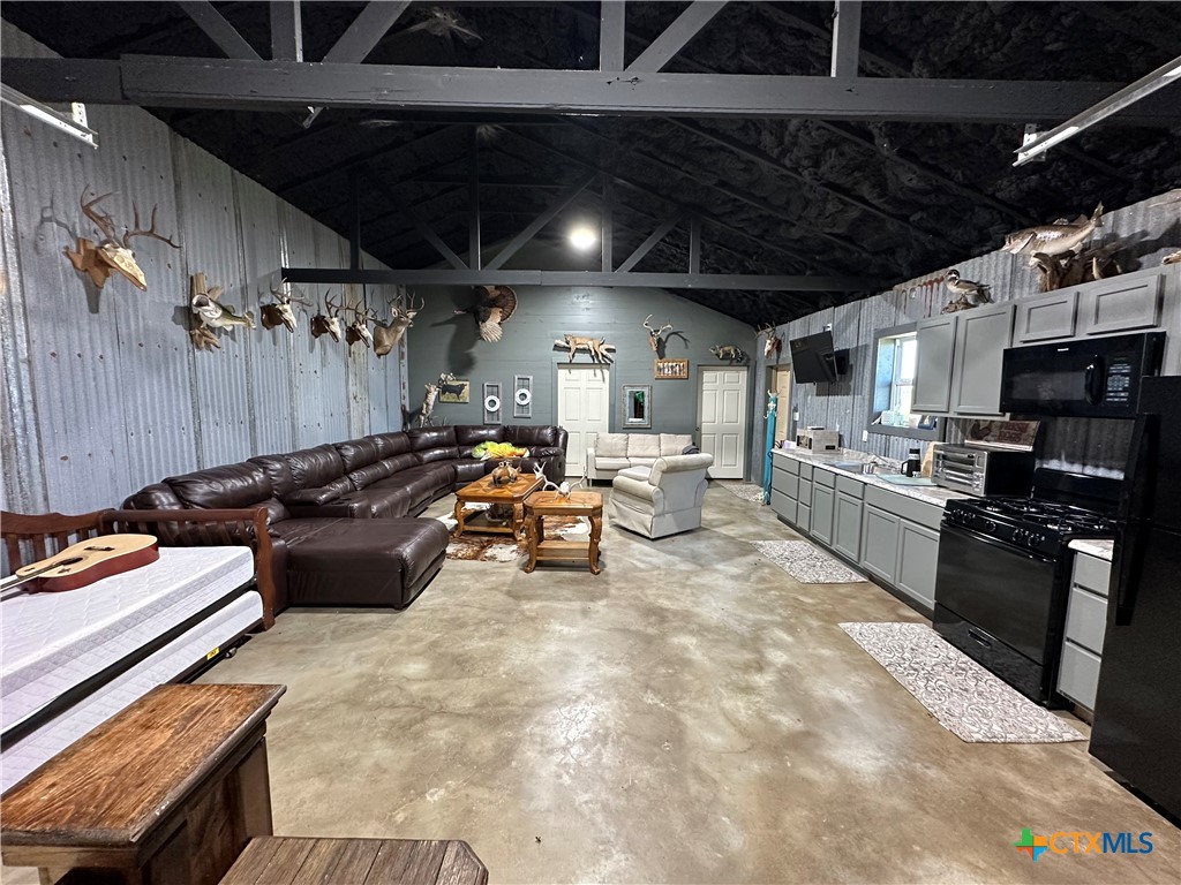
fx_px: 478
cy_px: 442
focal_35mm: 14
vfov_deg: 85.7
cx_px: 590
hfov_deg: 102.1
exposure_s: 1/120
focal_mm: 2.22
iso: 320
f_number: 2.2
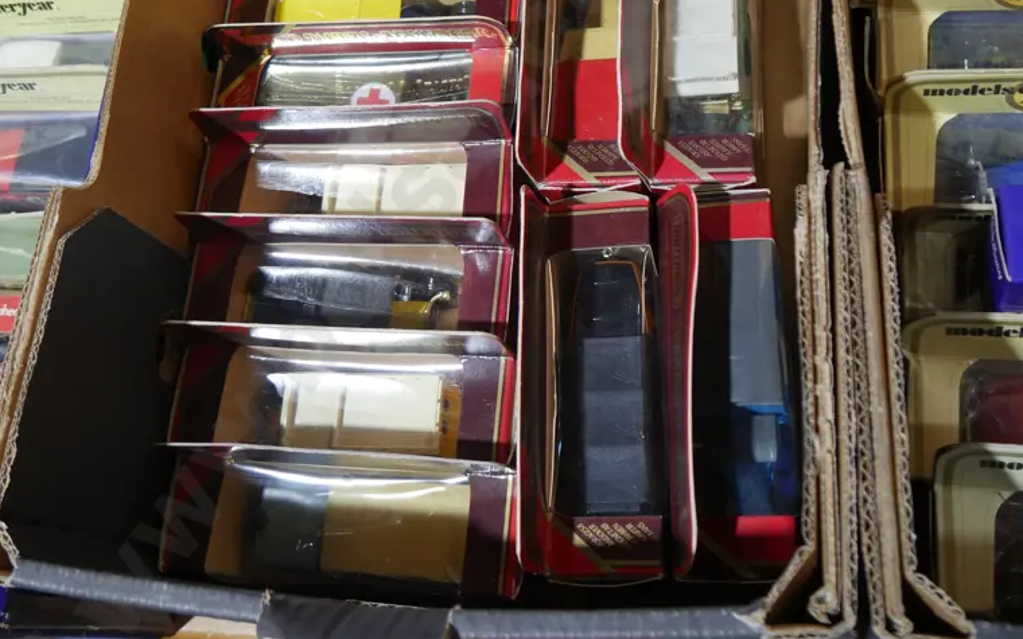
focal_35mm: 40
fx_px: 1115
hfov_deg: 49.3
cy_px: 81
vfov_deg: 30.7
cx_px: 508
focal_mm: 14
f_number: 3.5
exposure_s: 1/60
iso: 320
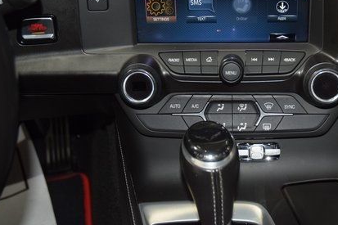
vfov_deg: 21.5
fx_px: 589
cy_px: 72
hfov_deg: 31.7
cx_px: 231
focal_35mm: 63
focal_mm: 27
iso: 1250
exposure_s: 1/60
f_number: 3.8
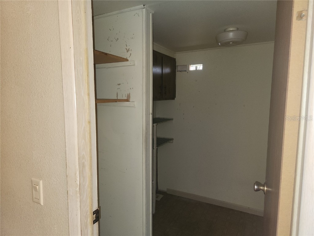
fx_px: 209
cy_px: 118
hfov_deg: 73.9
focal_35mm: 23
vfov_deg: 58.9
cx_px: 157
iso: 100
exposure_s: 1/40
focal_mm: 5.4
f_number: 1.8
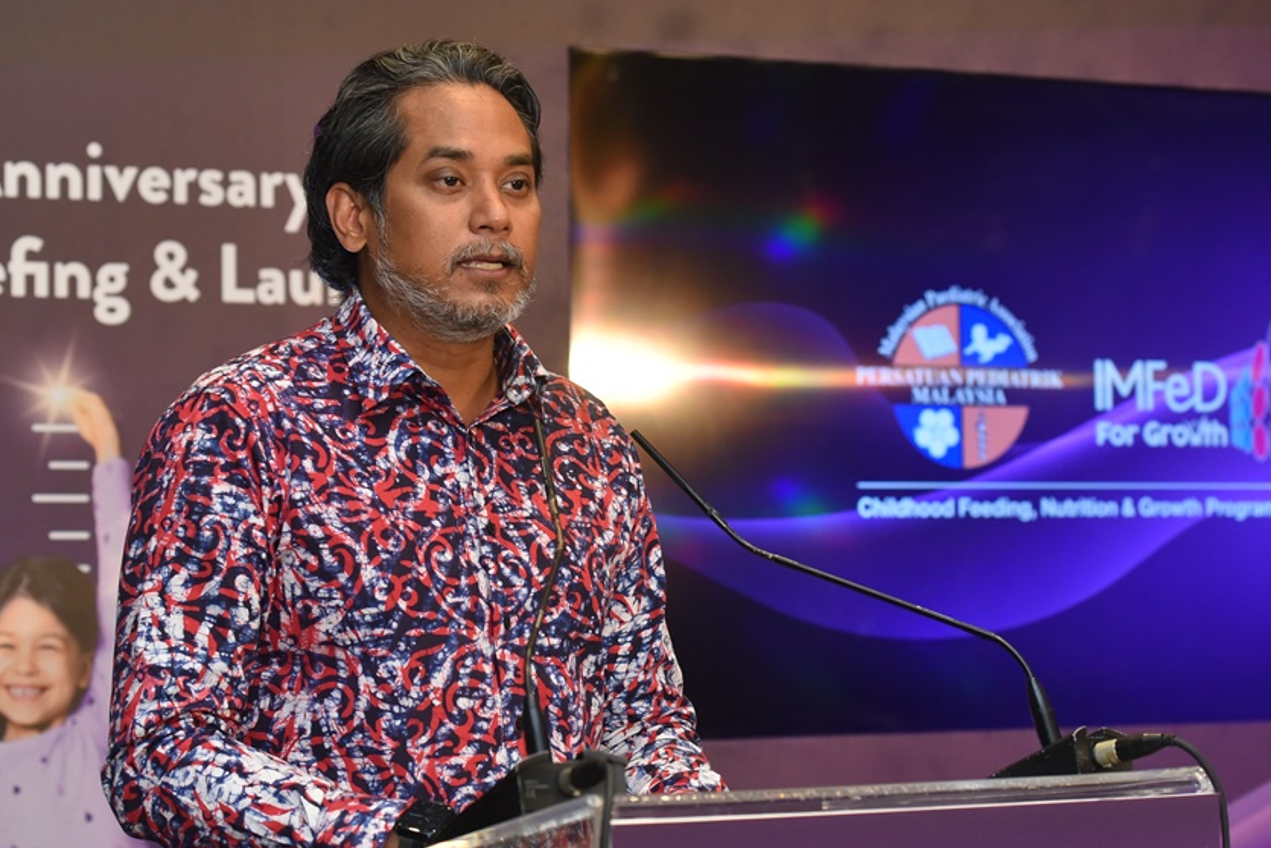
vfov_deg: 13.3
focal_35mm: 103
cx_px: 706
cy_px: 451
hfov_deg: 19.8
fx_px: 3637
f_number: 5
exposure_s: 1/160
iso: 1600
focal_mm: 82
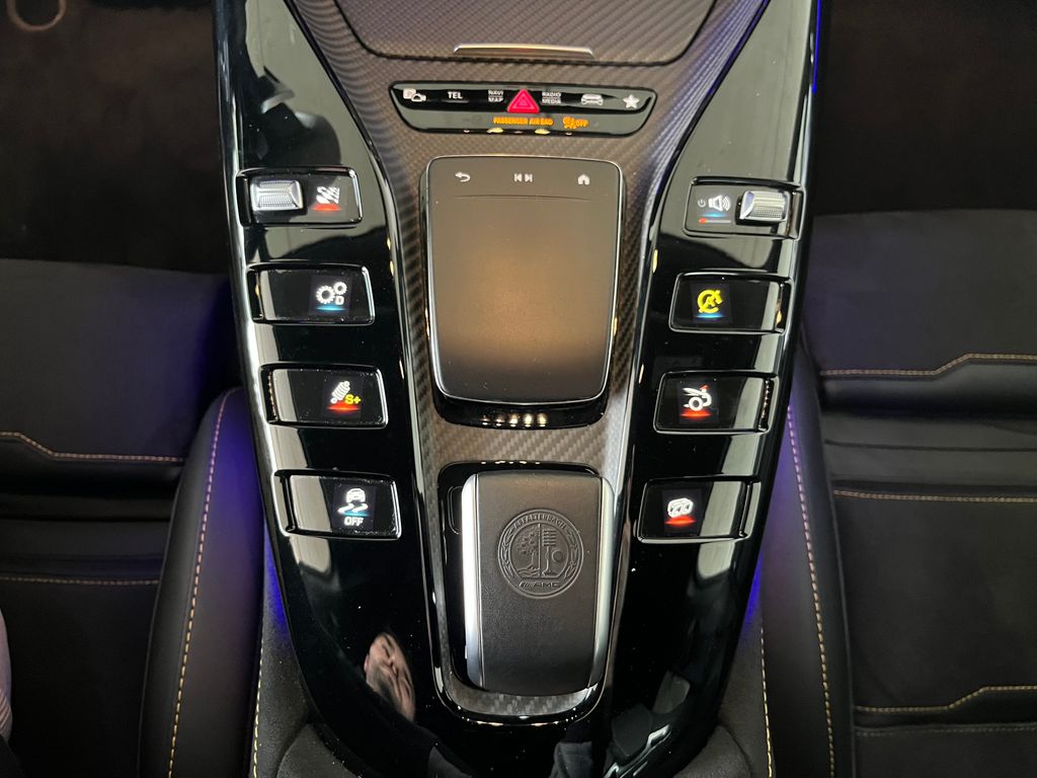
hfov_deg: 67.3
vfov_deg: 53.1
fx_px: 779
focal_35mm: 26
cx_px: 518
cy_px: 389
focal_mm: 5.1
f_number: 1.6
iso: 640
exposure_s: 1/36
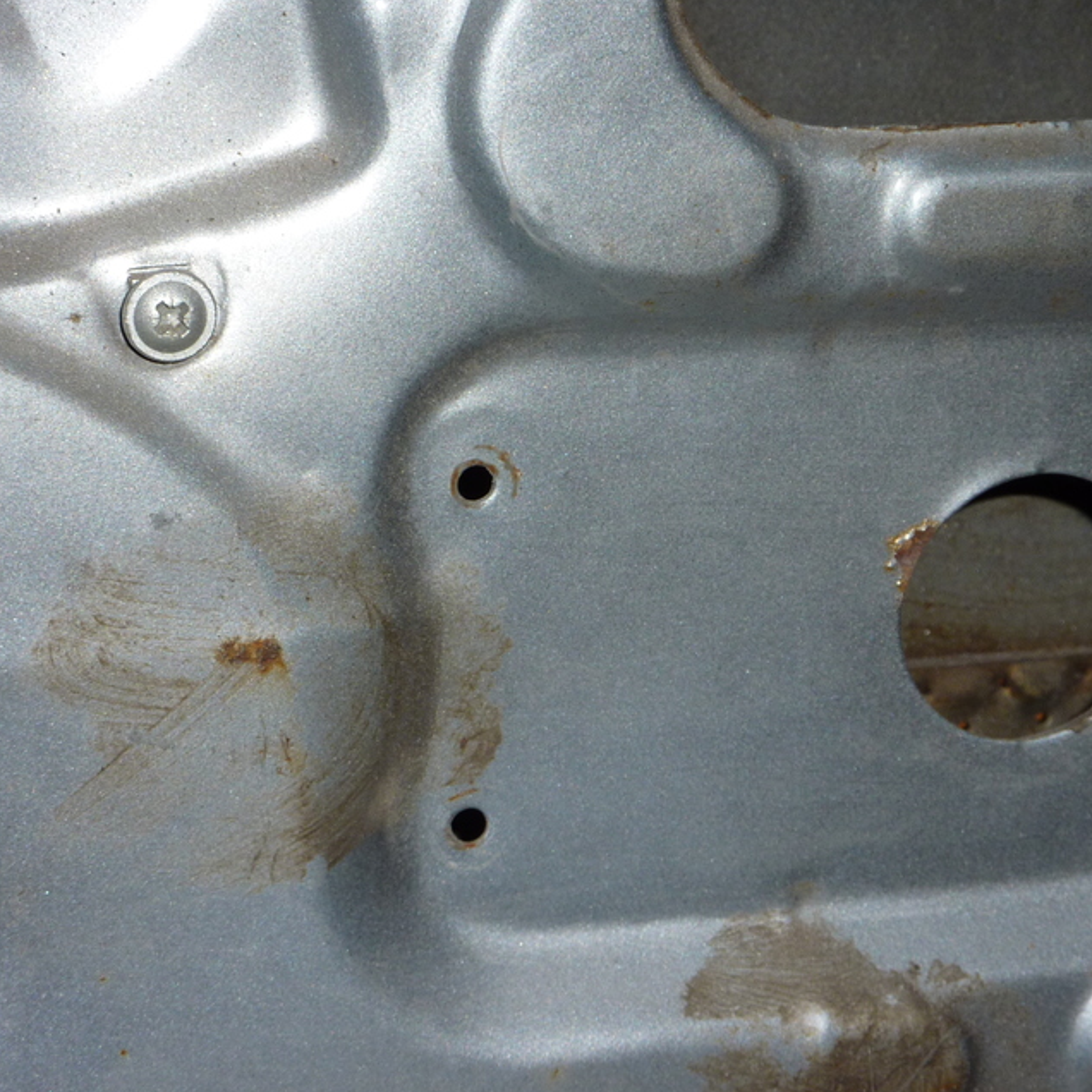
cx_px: 701
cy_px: 557
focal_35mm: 105
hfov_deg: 16.6
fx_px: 3747
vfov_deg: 16.6
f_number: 4.2
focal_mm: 13.7
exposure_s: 1/125
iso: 100
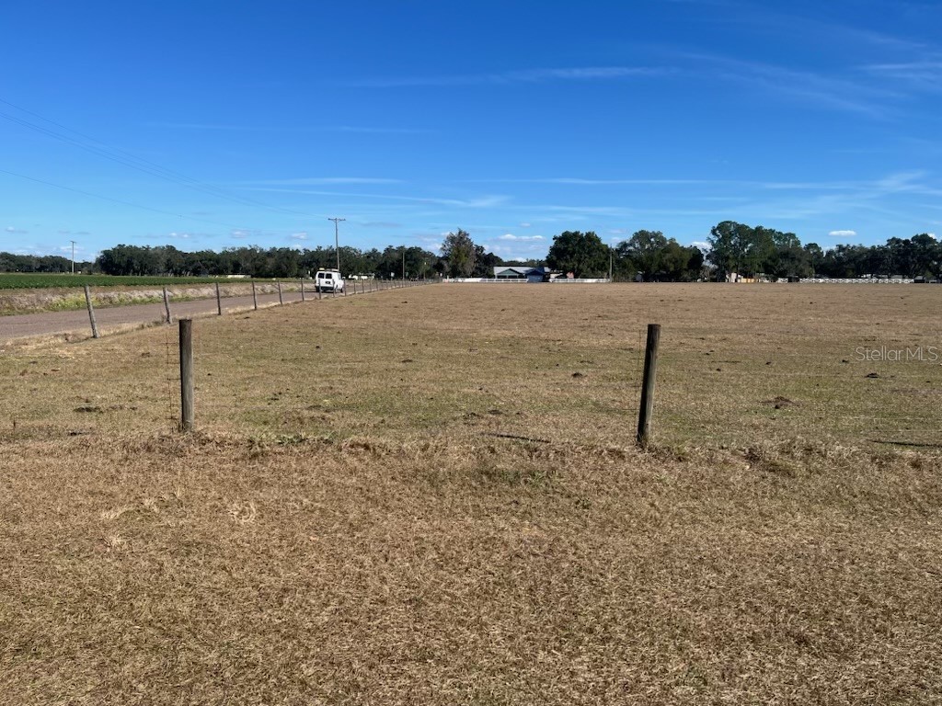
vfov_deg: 53.1
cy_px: 353
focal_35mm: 26
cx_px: 471
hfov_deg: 67.3
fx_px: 708
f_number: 1.6
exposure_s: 1/4310
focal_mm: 5.1
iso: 50
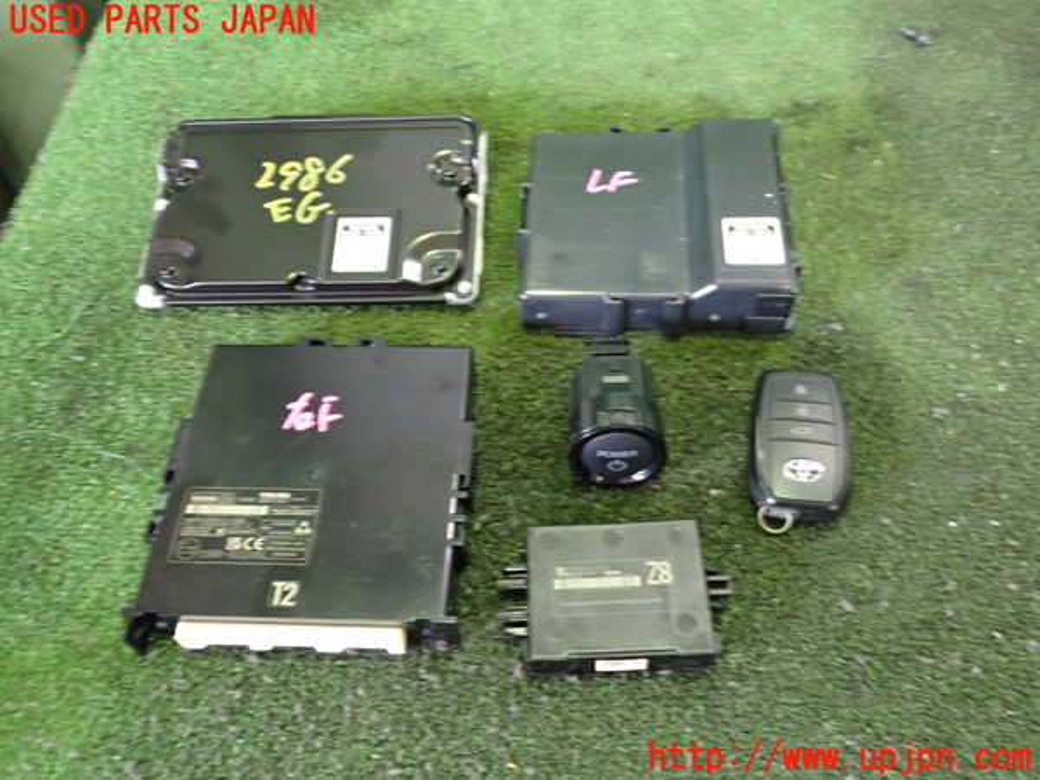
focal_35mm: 30
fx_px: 901
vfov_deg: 46.8
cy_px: 390
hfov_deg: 60.0
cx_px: 520
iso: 800
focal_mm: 5.4
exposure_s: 1/30
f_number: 2.3
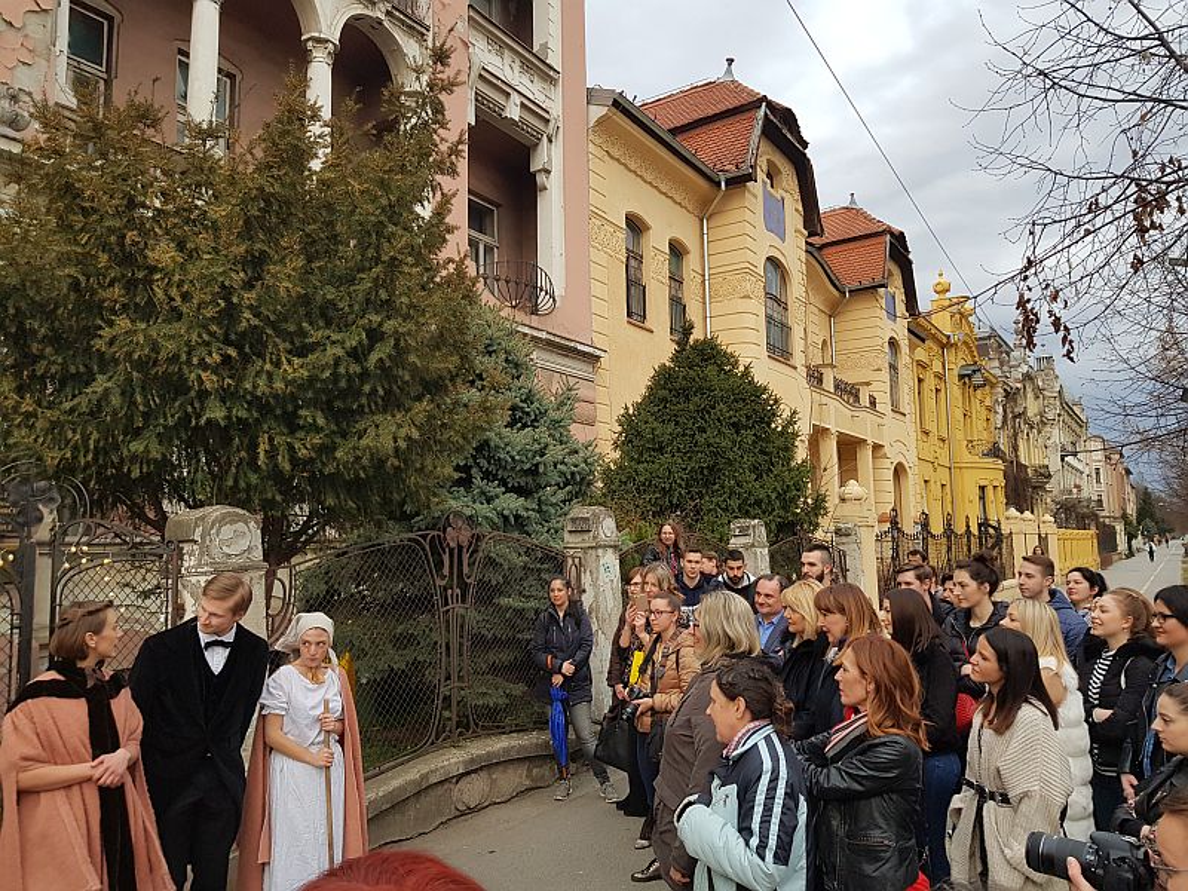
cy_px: 446
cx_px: 594
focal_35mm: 26
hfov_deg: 67.3
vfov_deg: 53.1
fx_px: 892
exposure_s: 1/100
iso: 80
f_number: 1.7
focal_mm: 4.2
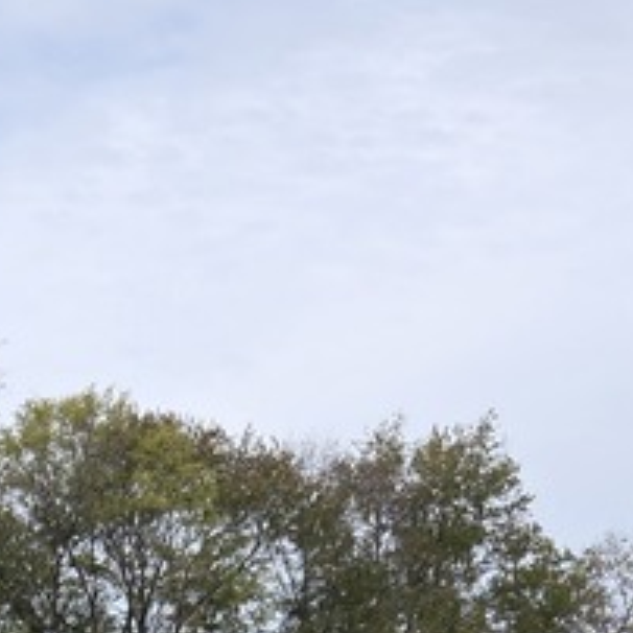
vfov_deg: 14.7
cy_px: 1150
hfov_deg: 16.0
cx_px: -197
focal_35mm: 103
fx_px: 2131
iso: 80
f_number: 1.8
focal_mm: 5.4
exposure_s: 1/2993
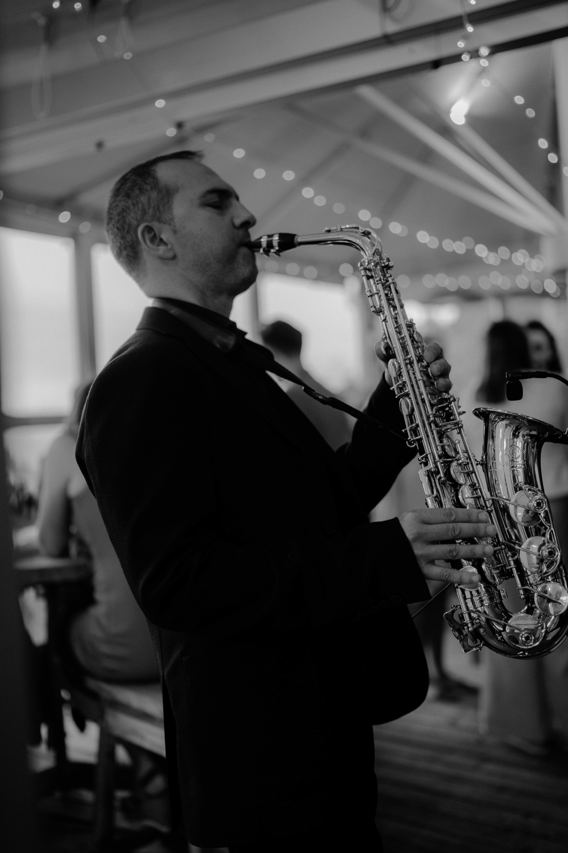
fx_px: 828
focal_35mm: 35
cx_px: 284
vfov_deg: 54.4
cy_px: 426
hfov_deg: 37.9
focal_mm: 35
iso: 320
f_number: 1.4
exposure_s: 1/160
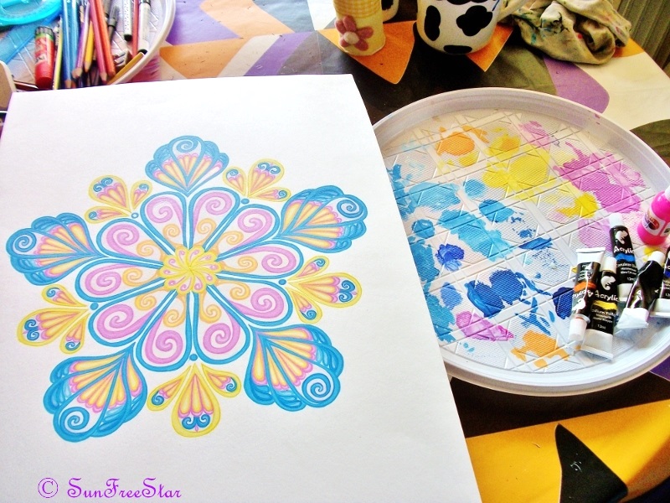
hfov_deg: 56.8
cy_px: 252
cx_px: 335
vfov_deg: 44.2
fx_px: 619
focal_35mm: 32
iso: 80
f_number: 2.9
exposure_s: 1/80
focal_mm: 5.7
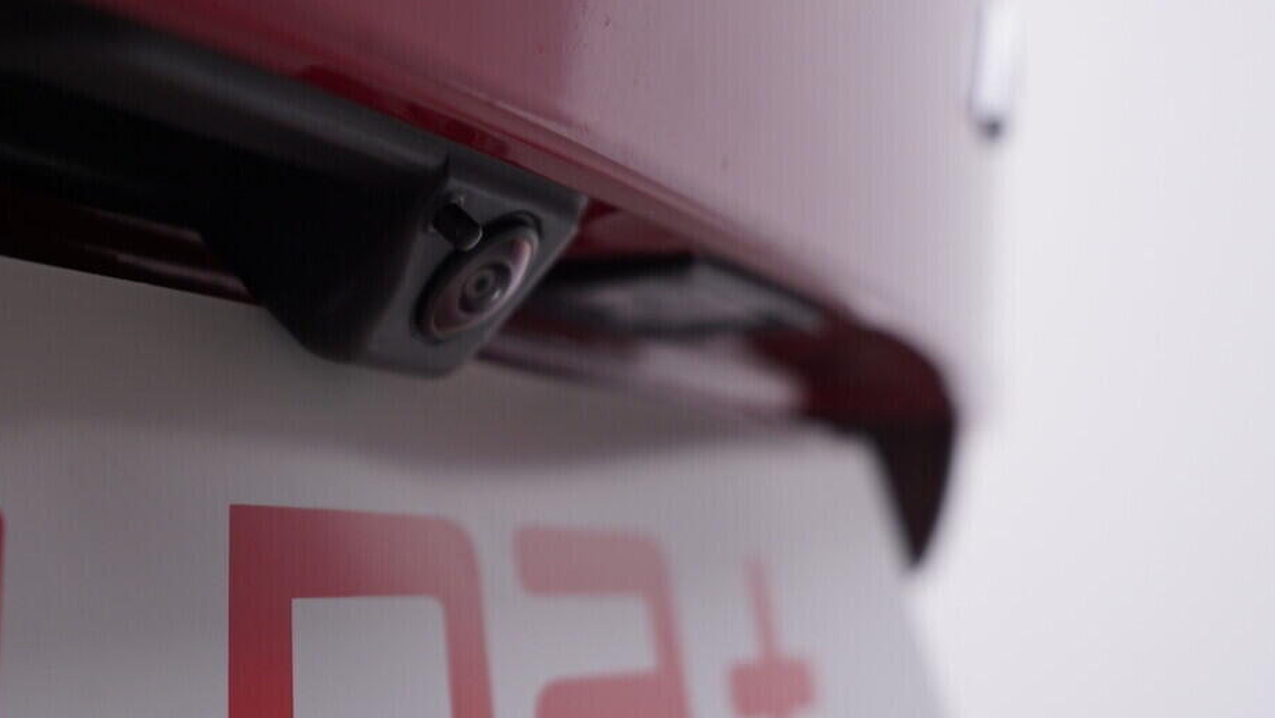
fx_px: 1995
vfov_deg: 20.4
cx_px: 412
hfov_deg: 35.1
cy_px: 376
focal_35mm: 59
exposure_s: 1/80
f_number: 4
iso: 125
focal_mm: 24
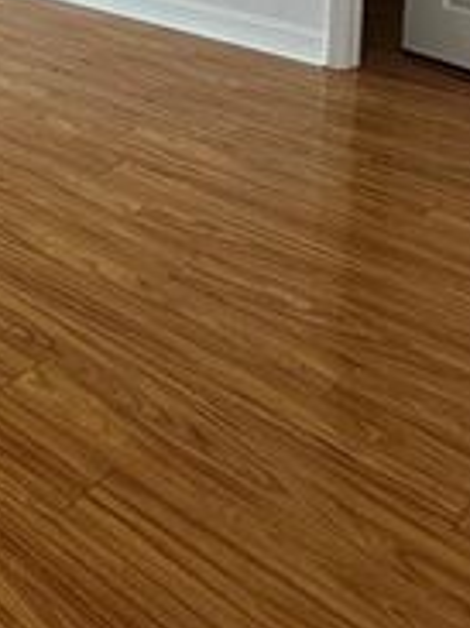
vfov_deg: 29.9
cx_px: -374
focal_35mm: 51
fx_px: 924
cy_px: -190
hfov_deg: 20.4
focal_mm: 2.22
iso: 50
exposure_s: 1/120
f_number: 2.2
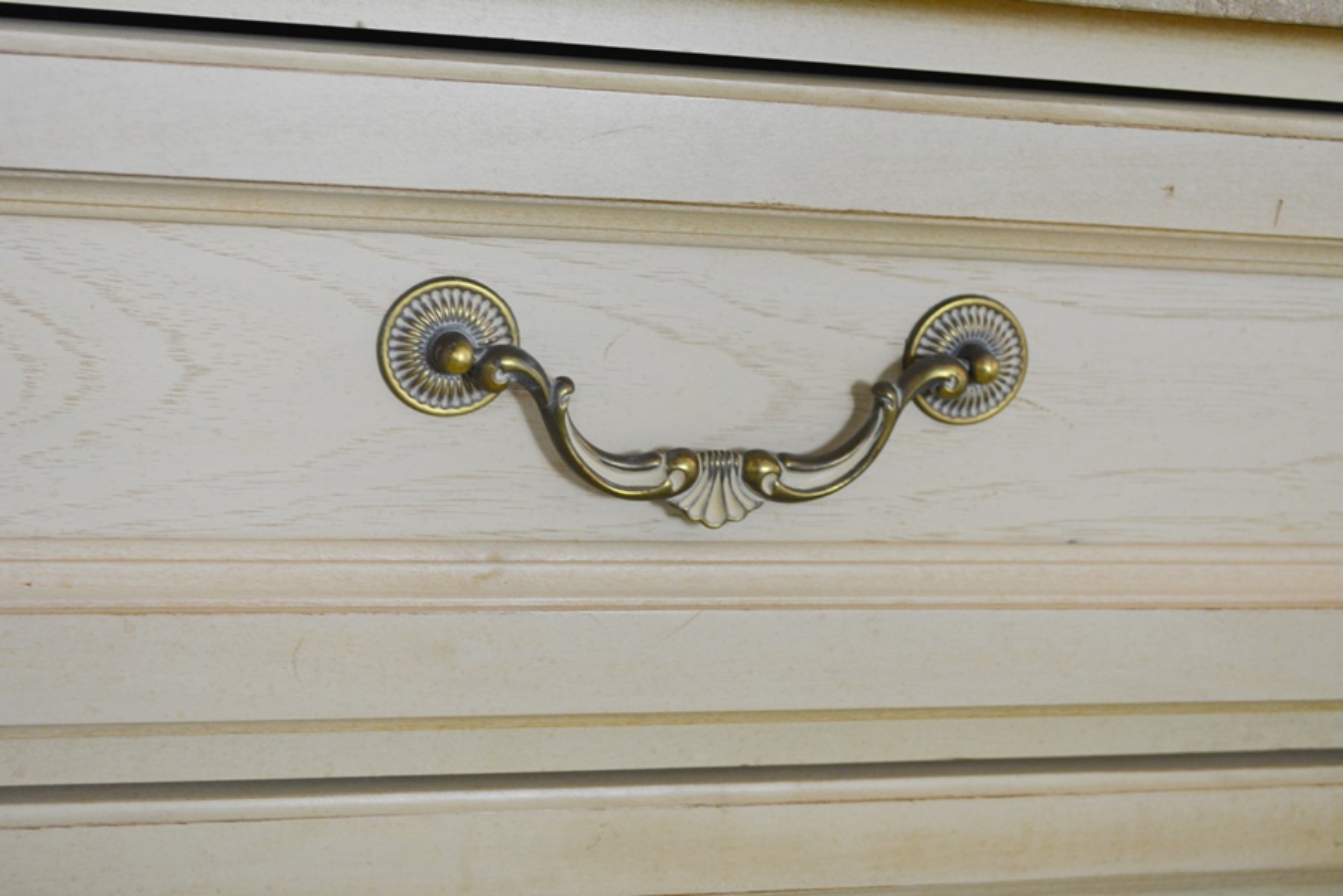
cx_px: 672
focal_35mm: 54
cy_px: 448
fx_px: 2014
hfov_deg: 36.9
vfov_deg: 25.1
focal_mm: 36
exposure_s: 1/60
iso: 720
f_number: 5
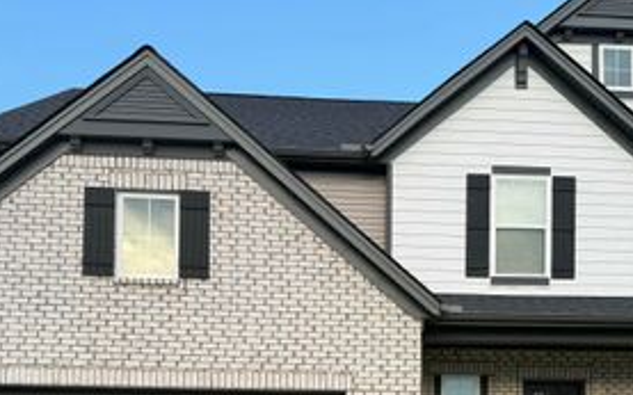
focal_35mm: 46
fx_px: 793
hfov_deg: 43.3
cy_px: 421
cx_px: 372
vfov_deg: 26.1
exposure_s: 1/370
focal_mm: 6.76
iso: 80
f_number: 1.78
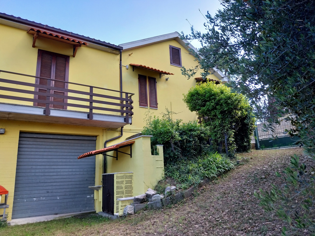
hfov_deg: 67.3
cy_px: 118
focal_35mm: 26
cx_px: 158
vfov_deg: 53.1
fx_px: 237
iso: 25
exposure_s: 1/178
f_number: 1.8
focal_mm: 4
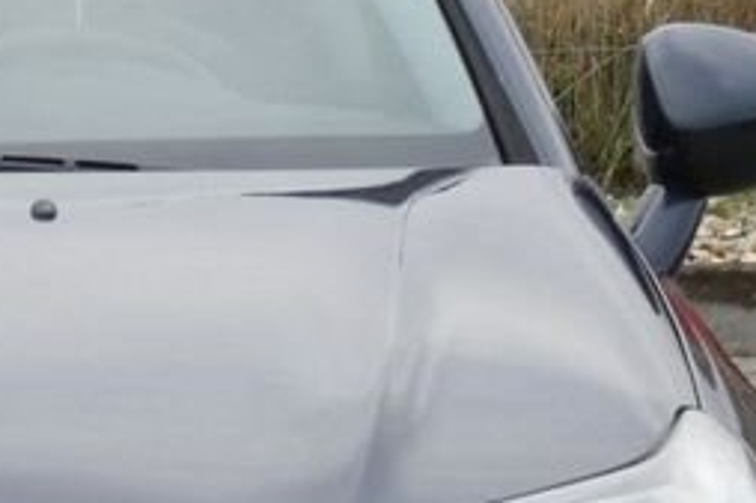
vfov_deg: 2.9
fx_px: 9863
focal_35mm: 470
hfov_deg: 4.4
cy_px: 580
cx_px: -354
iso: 160
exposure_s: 1/80
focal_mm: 20.1
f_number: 5.6
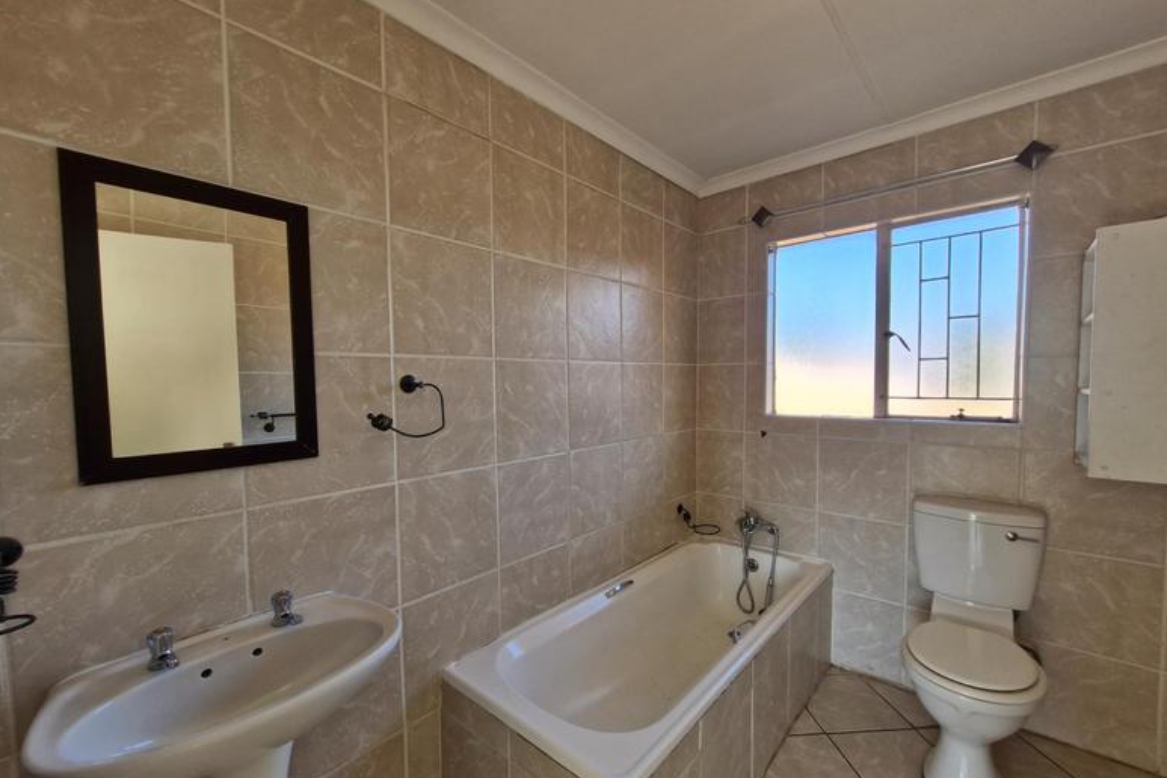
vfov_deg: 81.1
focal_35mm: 14
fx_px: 454
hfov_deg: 104.3
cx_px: 575
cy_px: 412
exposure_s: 1/100
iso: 64
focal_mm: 1.74
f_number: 2.2
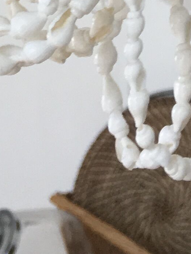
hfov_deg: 8.8
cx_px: 66
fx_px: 1236
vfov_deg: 9.6
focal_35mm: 168
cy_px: -466
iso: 32
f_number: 2.2
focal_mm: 4.15
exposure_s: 1/100
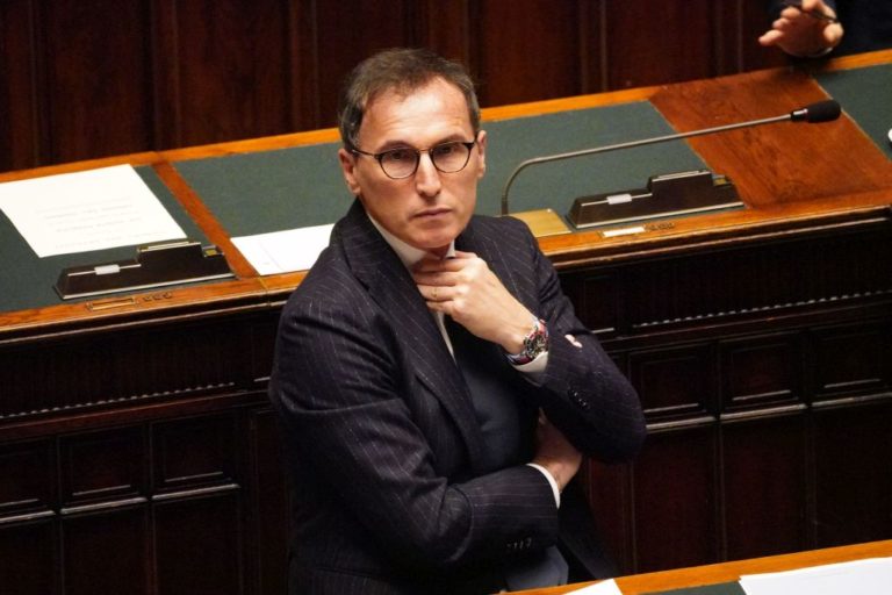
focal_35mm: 600
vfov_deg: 2.3
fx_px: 14866
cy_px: 298
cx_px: 446
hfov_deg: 3.4
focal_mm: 400
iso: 20000
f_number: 5.6
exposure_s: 1/200
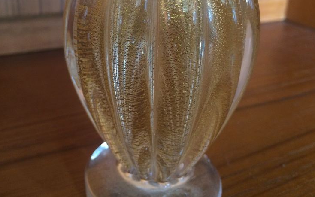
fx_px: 335
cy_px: 54
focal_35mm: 39
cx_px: 135
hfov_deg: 50.2
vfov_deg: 32.3
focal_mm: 4.12
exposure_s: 1/30
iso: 125
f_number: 2.2
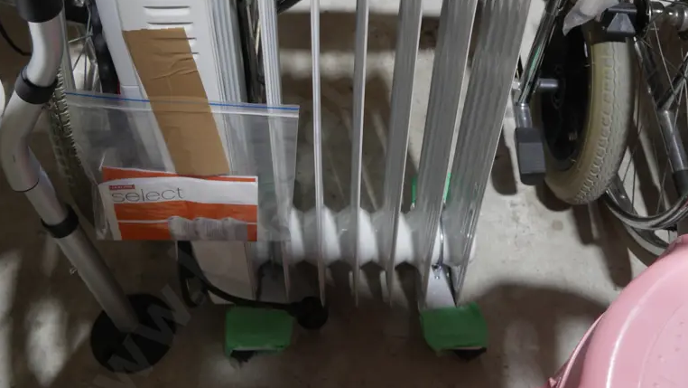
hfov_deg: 49.4
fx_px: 748
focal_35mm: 41
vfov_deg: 28.4
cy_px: 77
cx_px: 345
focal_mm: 14
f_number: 3.5
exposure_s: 1/60
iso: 250
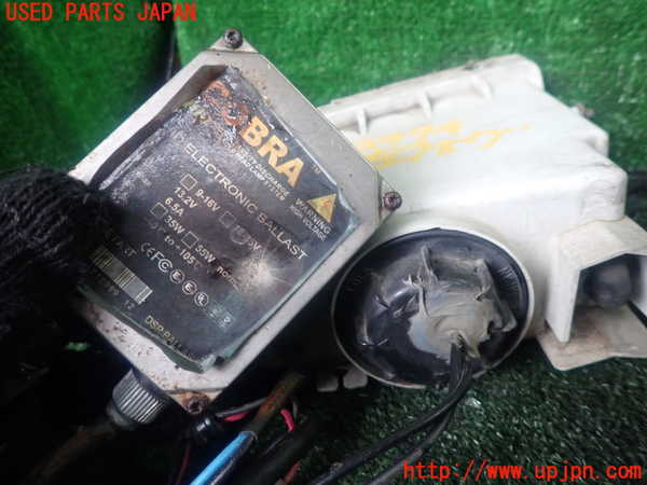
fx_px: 467
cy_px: 242
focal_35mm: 25
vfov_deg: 54.9
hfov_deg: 69.4
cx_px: 324
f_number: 2
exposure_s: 1/30
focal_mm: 4.5
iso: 250
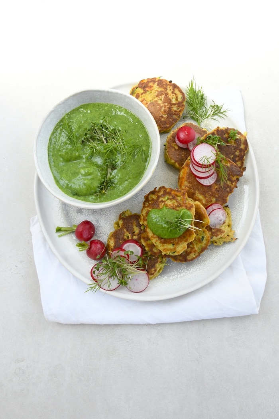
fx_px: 360
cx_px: 140
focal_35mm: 31
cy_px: 210
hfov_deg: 42.3
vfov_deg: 60.3
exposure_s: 1/125
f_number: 11
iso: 800
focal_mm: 21
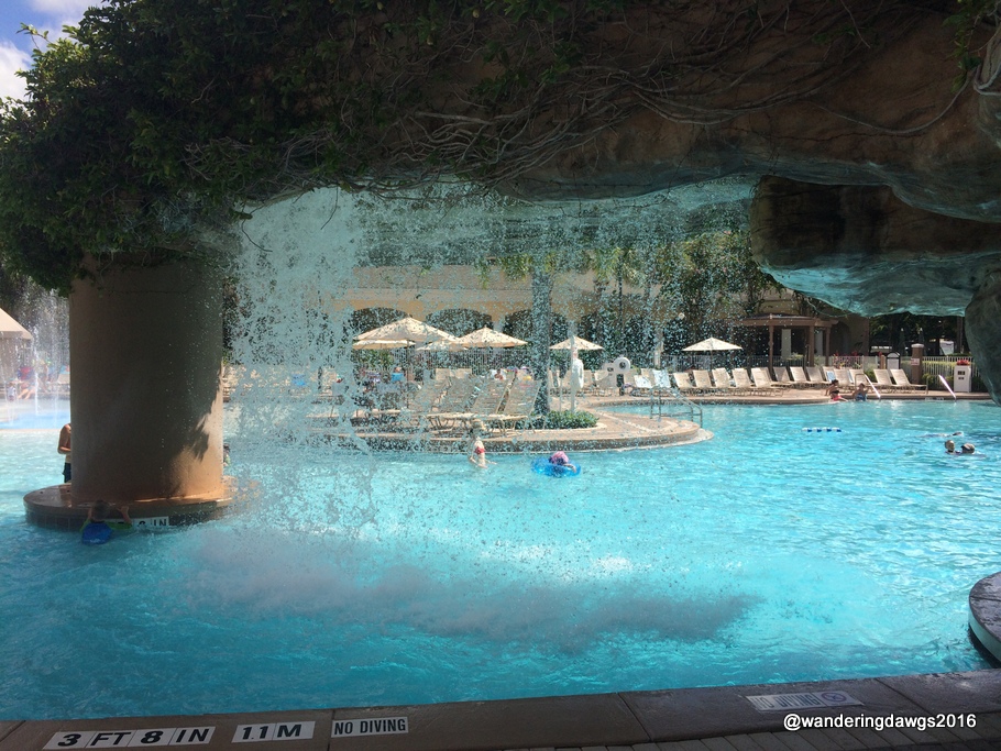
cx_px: 500
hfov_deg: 61.6
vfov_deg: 48.2
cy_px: 376
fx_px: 839
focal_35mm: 29
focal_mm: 4.15
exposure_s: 1/2415
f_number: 2.2
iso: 32
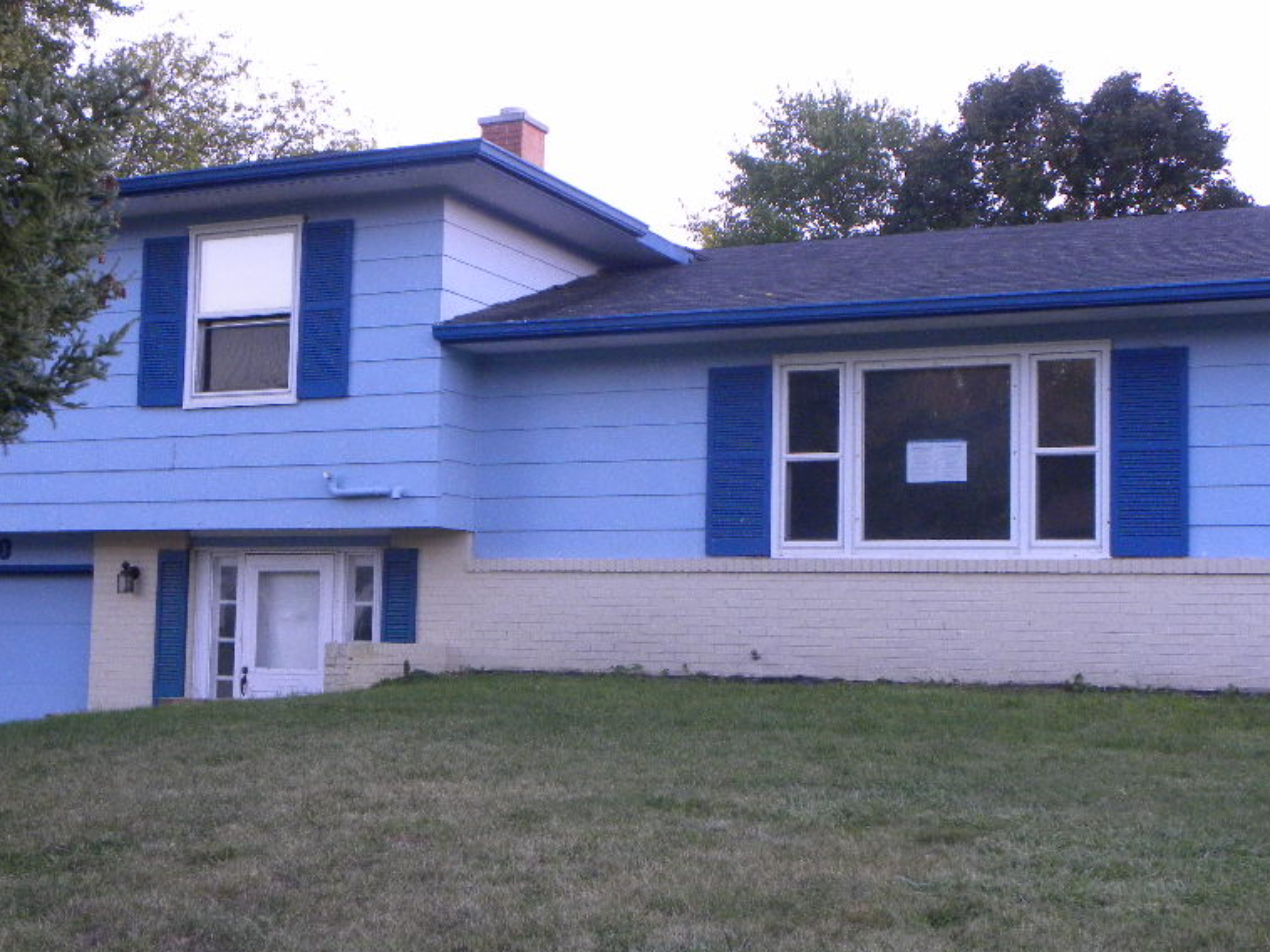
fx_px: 1834
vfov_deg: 29.1
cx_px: 645
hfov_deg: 38.2
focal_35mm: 50
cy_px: 520
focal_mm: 6.6
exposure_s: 1/74.8
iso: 286
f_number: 3.2
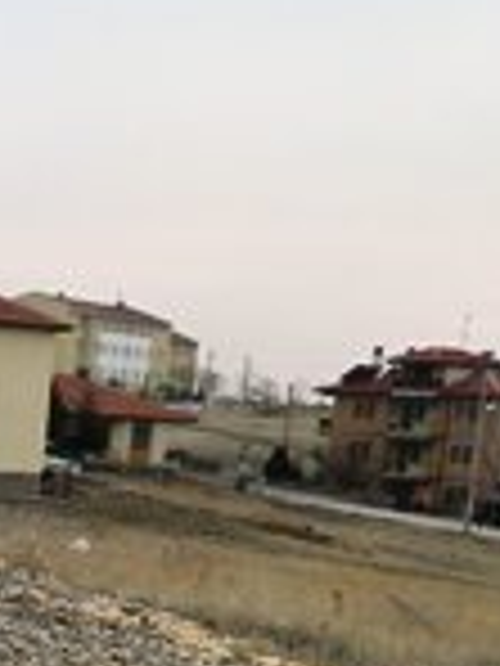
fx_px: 2080
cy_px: 770
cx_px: -523
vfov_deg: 17.5
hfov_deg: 12.1
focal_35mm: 108
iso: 80
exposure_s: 1/250
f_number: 3.1
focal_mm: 4.5
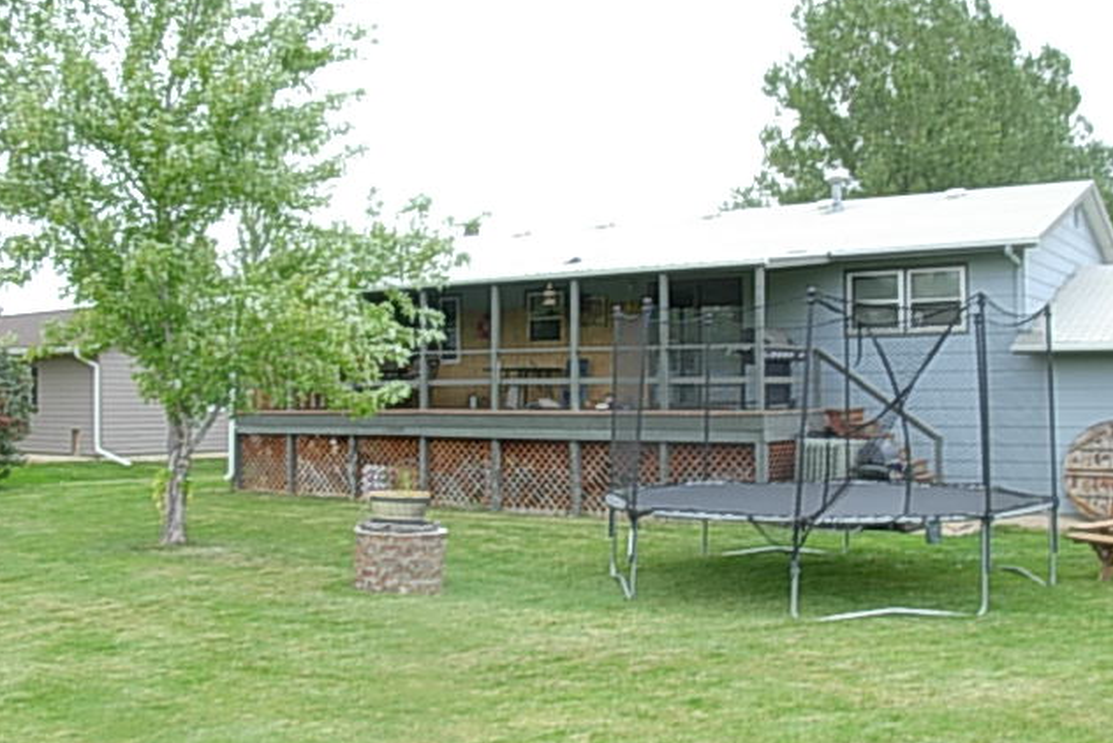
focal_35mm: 40
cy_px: 370
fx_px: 1237
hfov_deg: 48.4
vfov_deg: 33.4
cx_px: 553
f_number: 4.9
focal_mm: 6.3
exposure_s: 1/32
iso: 118
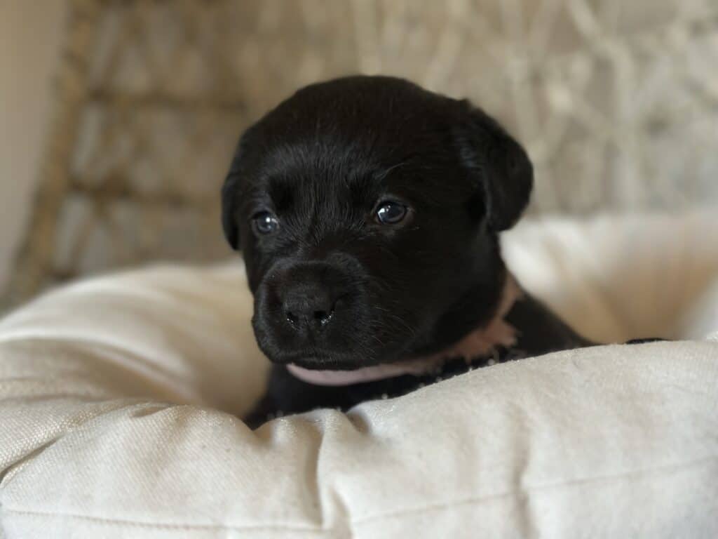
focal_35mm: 48
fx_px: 996
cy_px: 270
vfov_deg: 30.3
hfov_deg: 39.7
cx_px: 359
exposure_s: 1/60
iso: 250
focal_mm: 6.86
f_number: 1.78
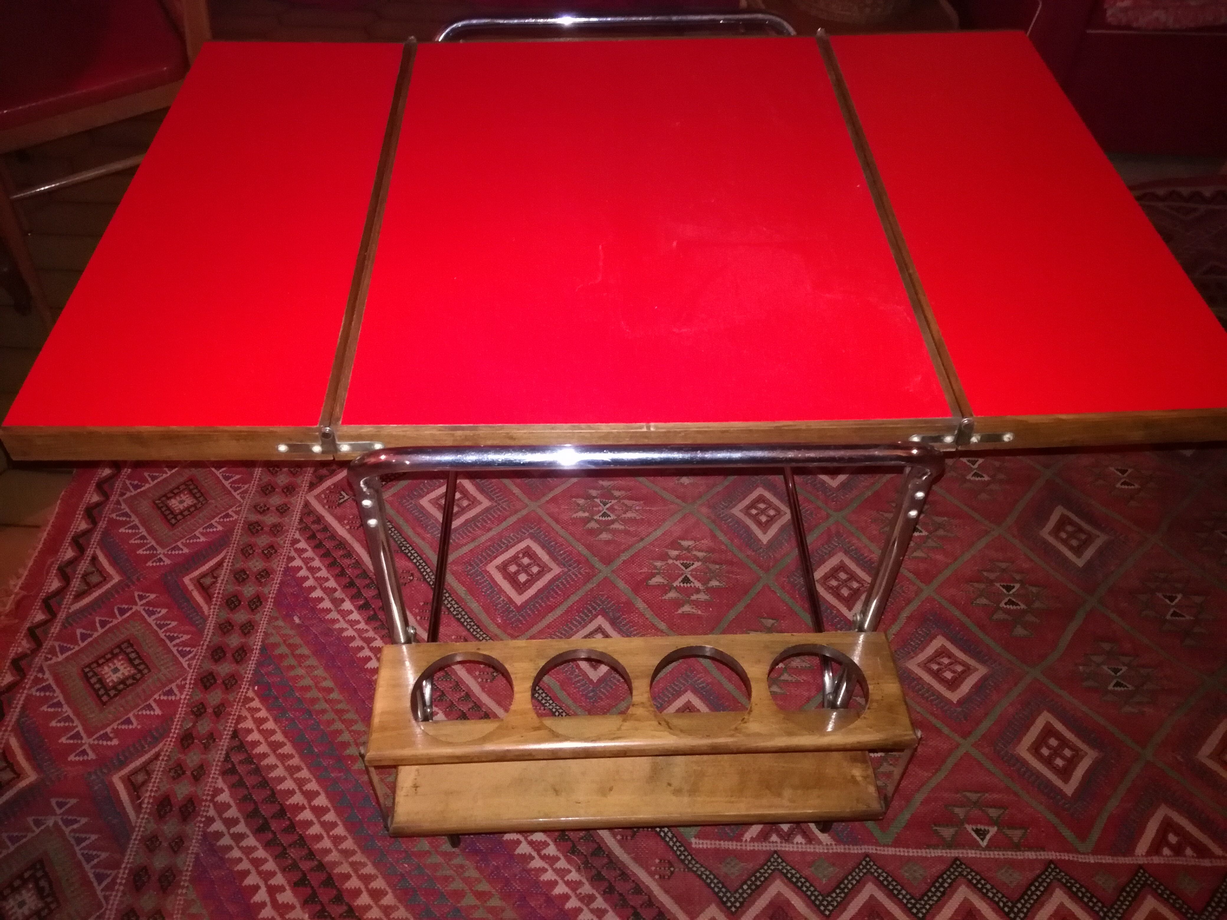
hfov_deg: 65.3
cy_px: 460
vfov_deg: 51.4
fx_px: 957
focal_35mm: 27
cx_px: 614
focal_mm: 3.79
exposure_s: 1/14.3
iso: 800
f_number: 2
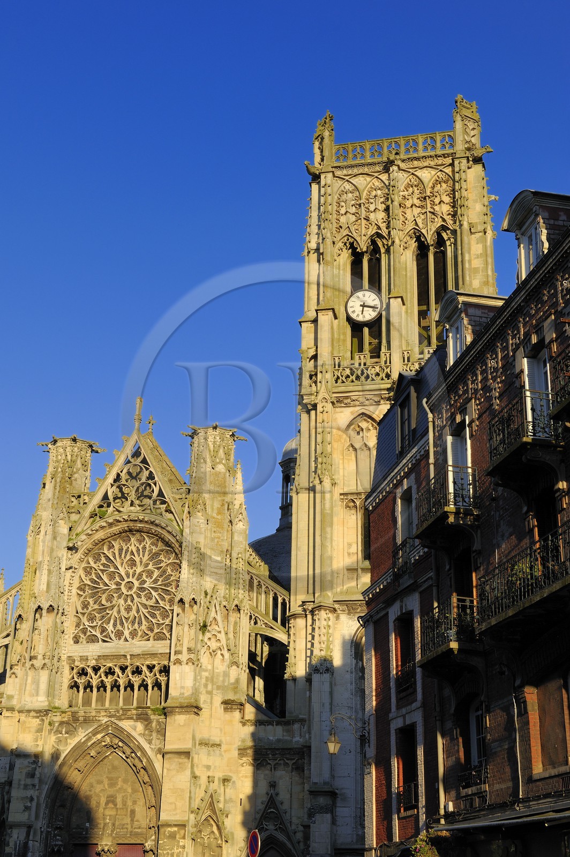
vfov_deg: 39.6
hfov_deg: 26.9
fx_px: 1189
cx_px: 285
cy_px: 428
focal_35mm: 50
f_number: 13
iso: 200
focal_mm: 50
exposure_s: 1/160
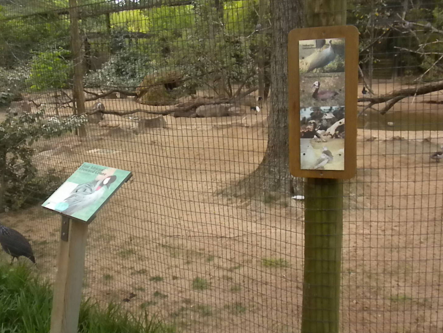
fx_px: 525
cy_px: 155
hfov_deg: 45.7
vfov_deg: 35.1
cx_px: 199
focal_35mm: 41
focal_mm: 6.6
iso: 640
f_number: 10
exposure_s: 1/106
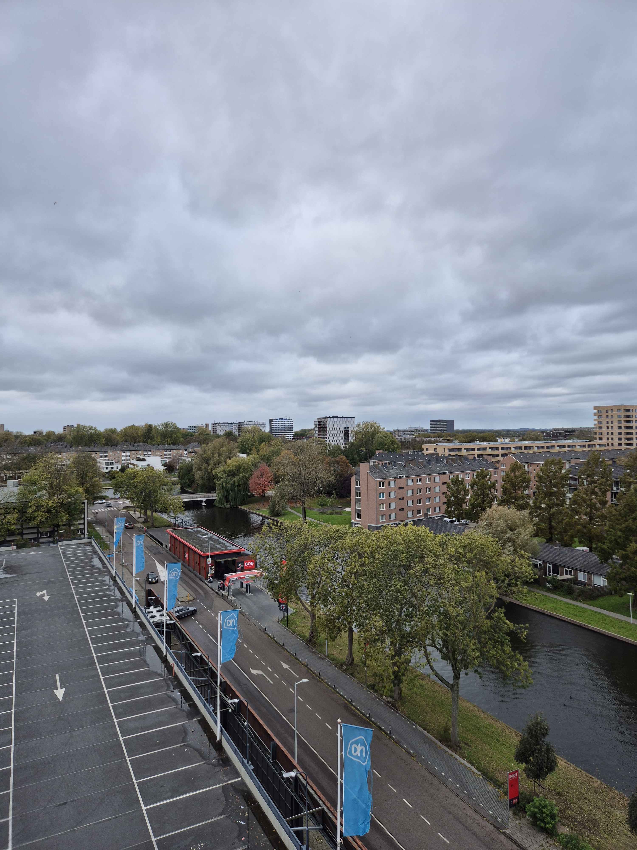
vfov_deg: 73.9
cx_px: 318
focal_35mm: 23
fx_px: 564
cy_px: 425
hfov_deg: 58.9
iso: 25
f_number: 1.8
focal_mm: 5.4
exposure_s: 1/792
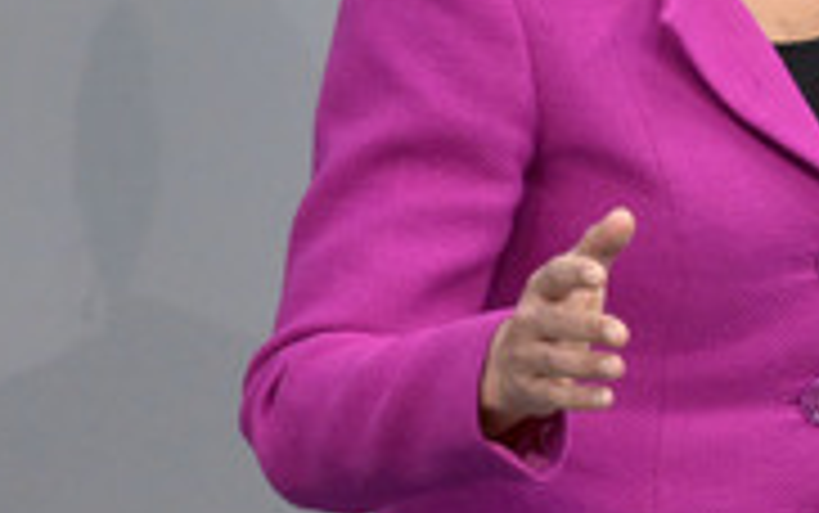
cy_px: -9
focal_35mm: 1059
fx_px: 23652
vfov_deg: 1.2
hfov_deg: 2.0
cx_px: 844
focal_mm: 420
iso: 8000
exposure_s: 1/500
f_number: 5.6
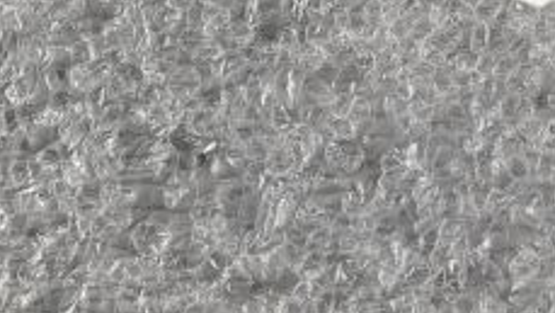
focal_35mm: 137
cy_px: -164
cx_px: 647
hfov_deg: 15.2
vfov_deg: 8.6
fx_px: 2017
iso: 1600
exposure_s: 1/125
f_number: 13
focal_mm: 50
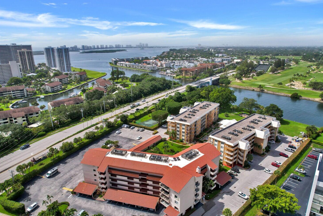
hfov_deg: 76.1
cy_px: 111
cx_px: 166
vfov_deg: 55.1
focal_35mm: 23
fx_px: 206
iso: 100
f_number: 2.8
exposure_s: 1/2000
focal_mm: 8.38
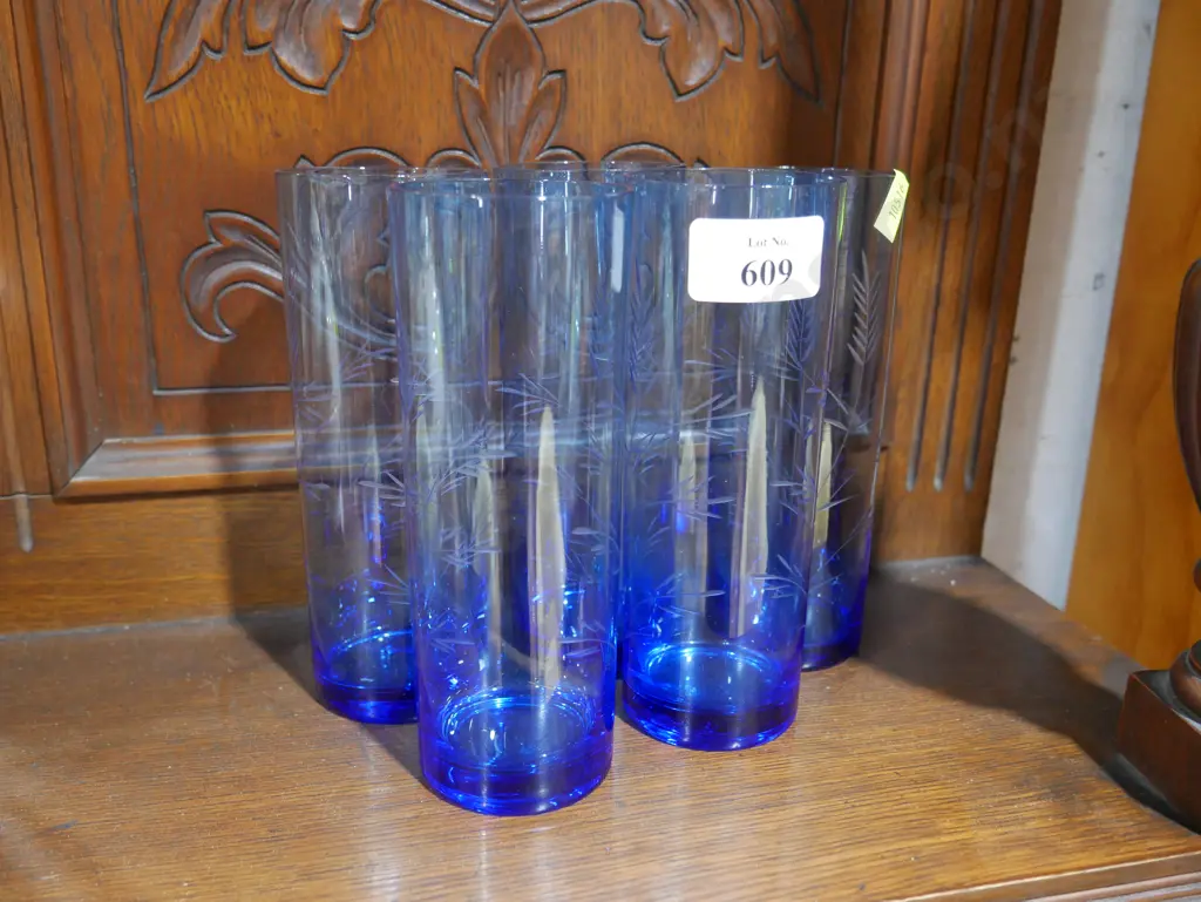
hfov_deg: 56.8
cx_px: 600
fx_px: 1111
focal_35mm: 32
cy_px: 451
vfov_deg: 44.2
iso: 2000
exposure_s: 1/60
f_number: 3.6
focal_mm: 16
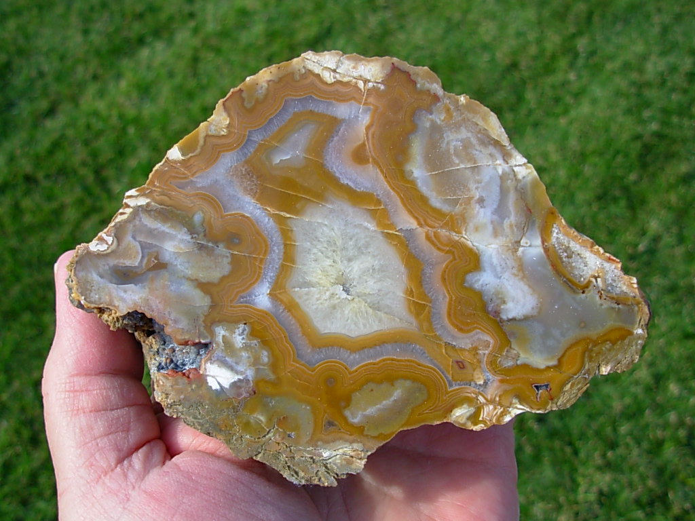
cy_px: 260
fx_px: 763
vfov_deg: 37.7
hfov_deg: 49.0
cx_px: 348
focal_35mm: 38
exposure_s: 1/313
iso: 50
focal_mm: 6.3
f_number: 2.9
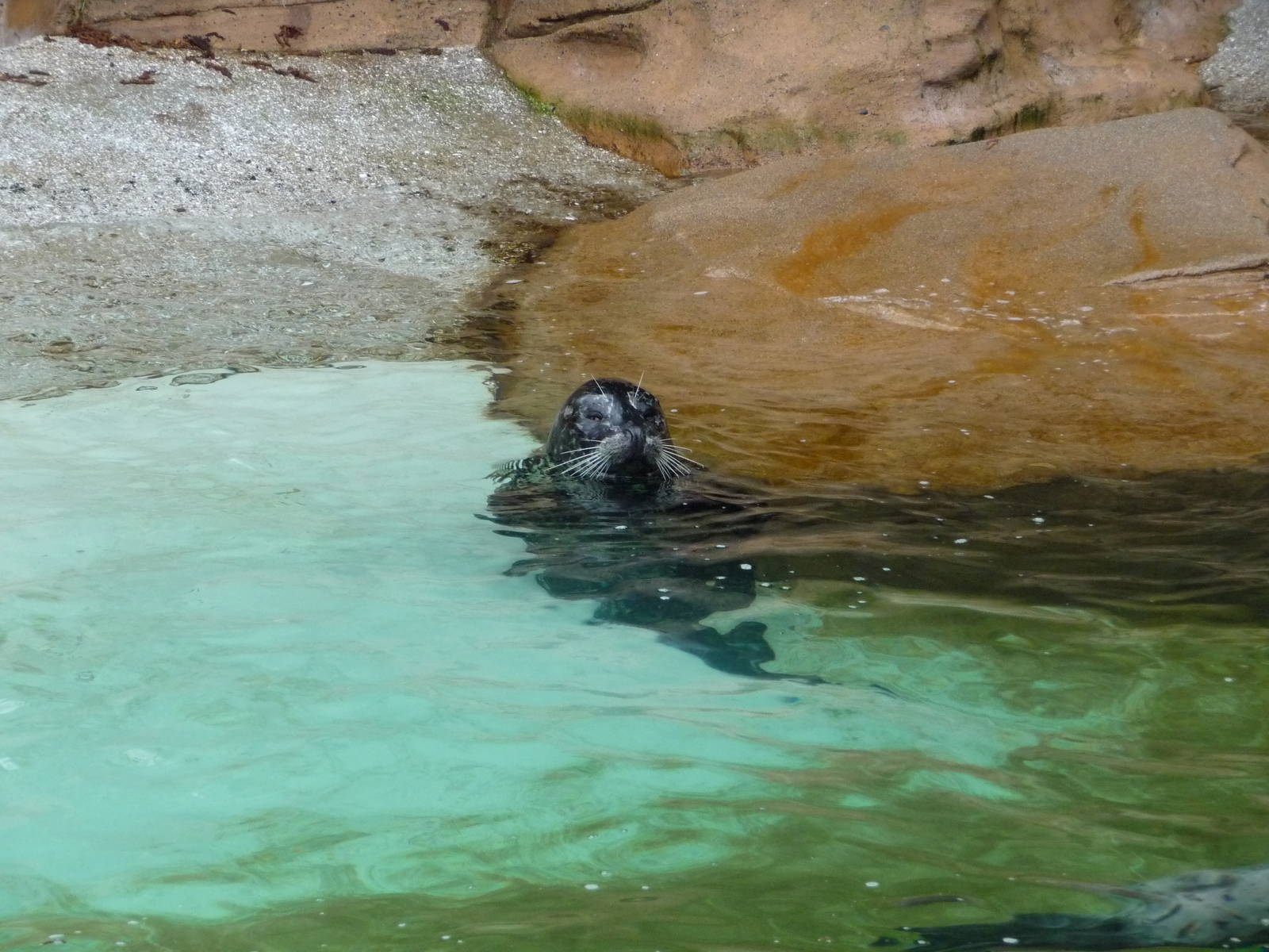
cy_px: 476
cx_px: 634
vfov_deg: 8.3
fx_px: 6525
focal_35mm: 178
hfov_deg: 11.1
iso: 400
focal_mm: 30.5
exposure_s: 1/160
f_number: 4.8
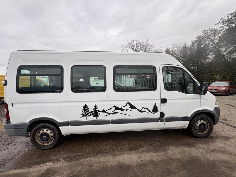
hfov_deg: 102.1
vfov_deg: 85.7
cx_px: 118
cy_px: 88
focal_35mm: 14
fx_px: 95
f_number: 2.2
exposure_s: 1/104
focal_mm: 2.22
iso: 40
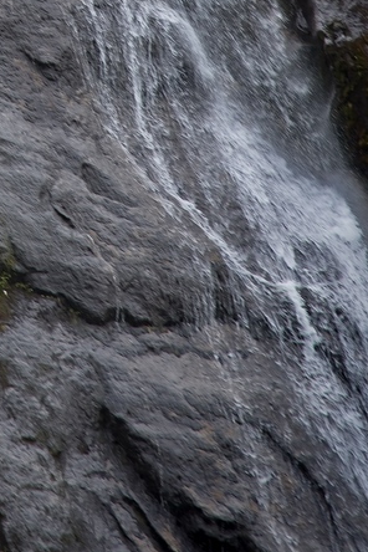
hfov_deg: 4.0
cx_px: -96
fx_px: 5305
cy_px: -163
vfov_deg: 5.9
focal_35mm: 346
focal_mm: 120
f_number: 4
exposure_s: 1/250
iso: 110
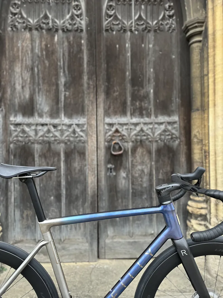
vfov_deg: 71.6
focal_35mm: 24
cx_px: 112
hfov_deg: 56.8
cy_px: 149
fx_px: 206
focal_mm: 6.86
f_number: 1.78
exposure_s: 1/121
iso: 100
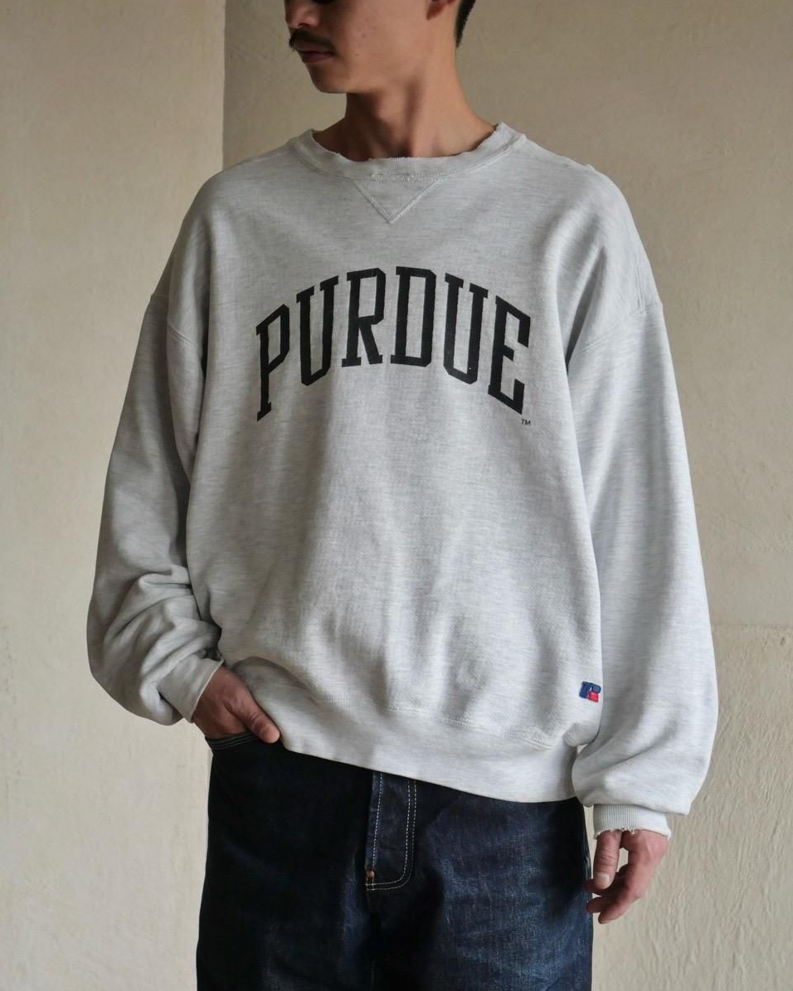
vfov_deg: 20.8
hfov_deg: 16.7
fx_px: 2699
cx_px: 396
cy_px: 513
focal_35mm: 92
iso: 800
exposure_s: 1/100
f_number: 3.9
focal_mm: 44
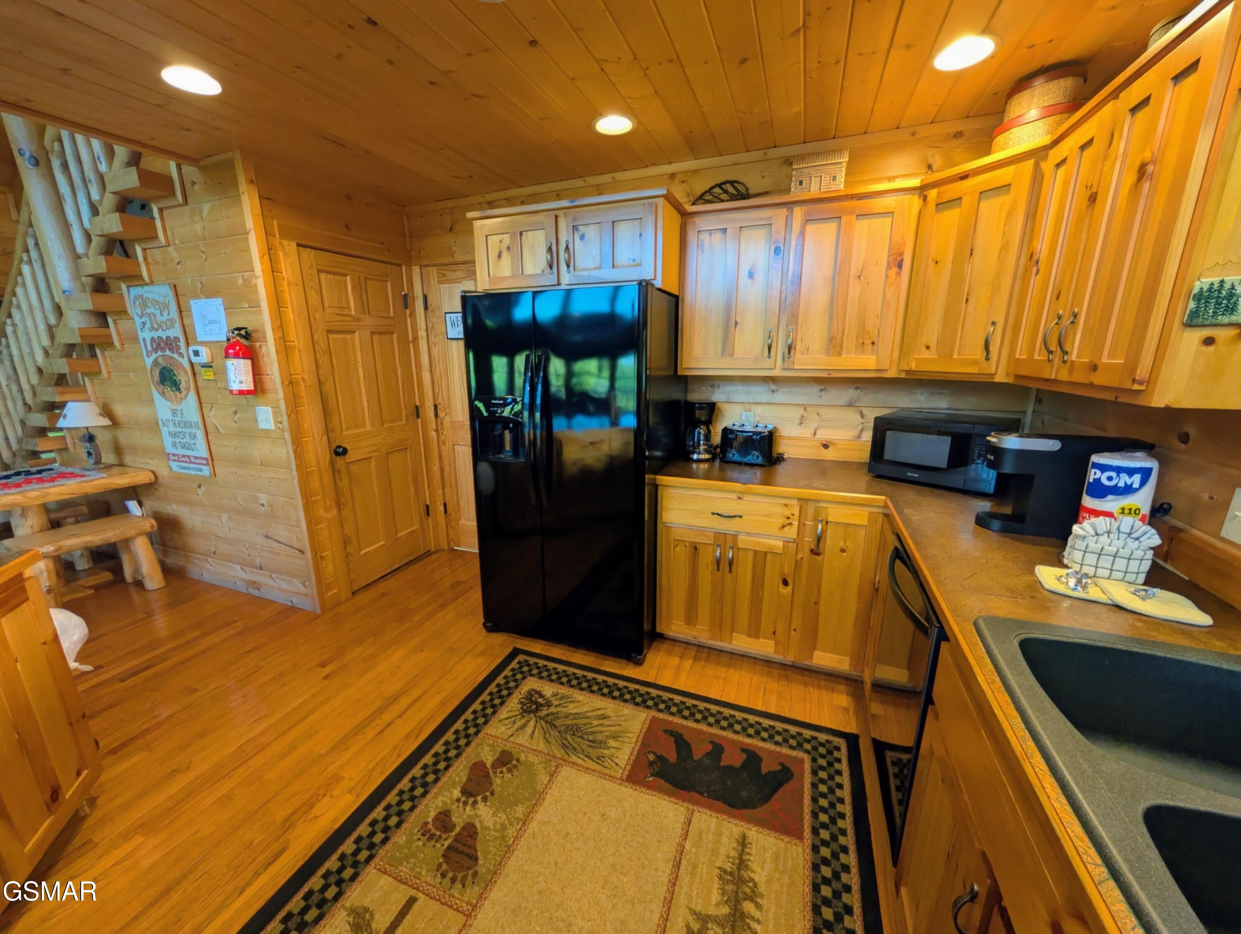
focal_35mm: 12
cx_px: 620
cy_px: 467
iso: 218
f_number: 1.7
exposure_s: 1/70.9
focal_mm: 2.02
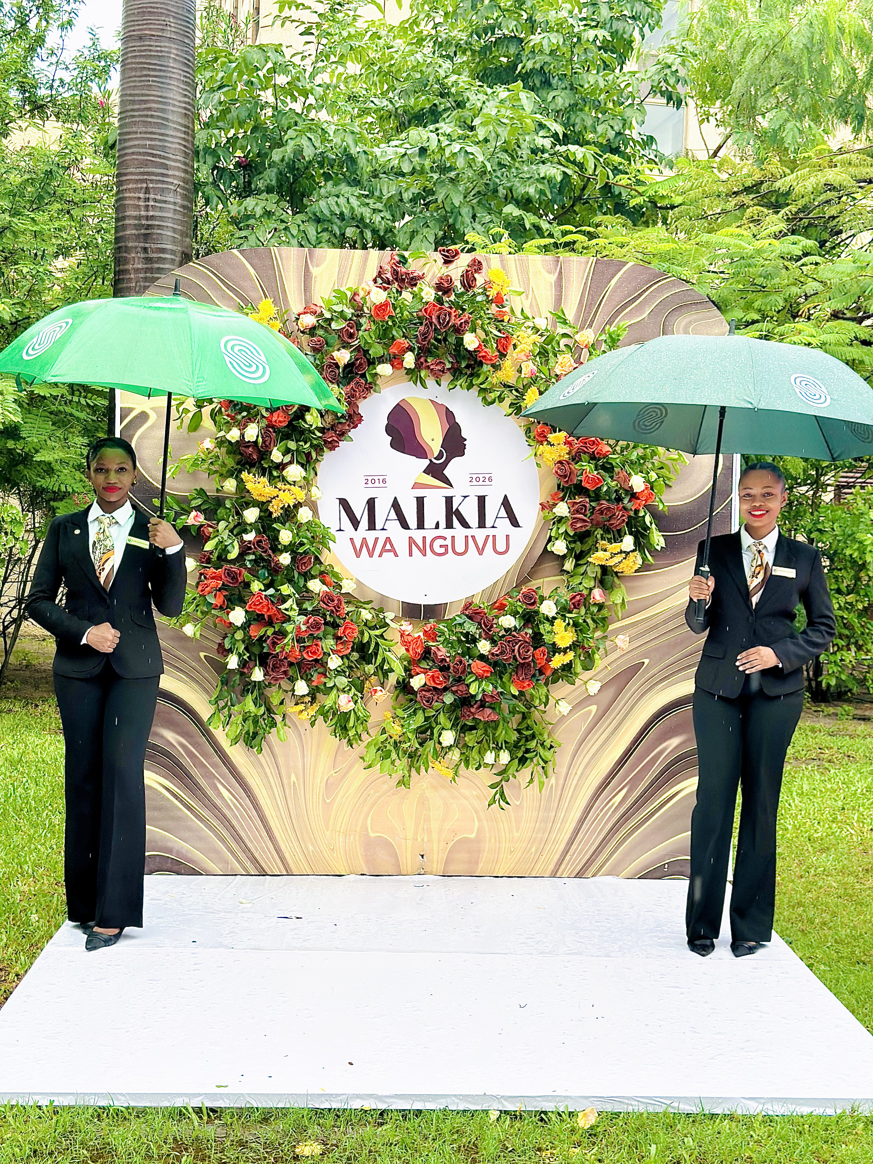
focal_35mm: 48
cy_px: 582
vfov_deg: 39.7
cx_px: 436
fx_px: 1614
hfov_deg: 30.3
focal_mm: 6.86
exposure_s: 1/580
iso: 80
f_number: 1.78
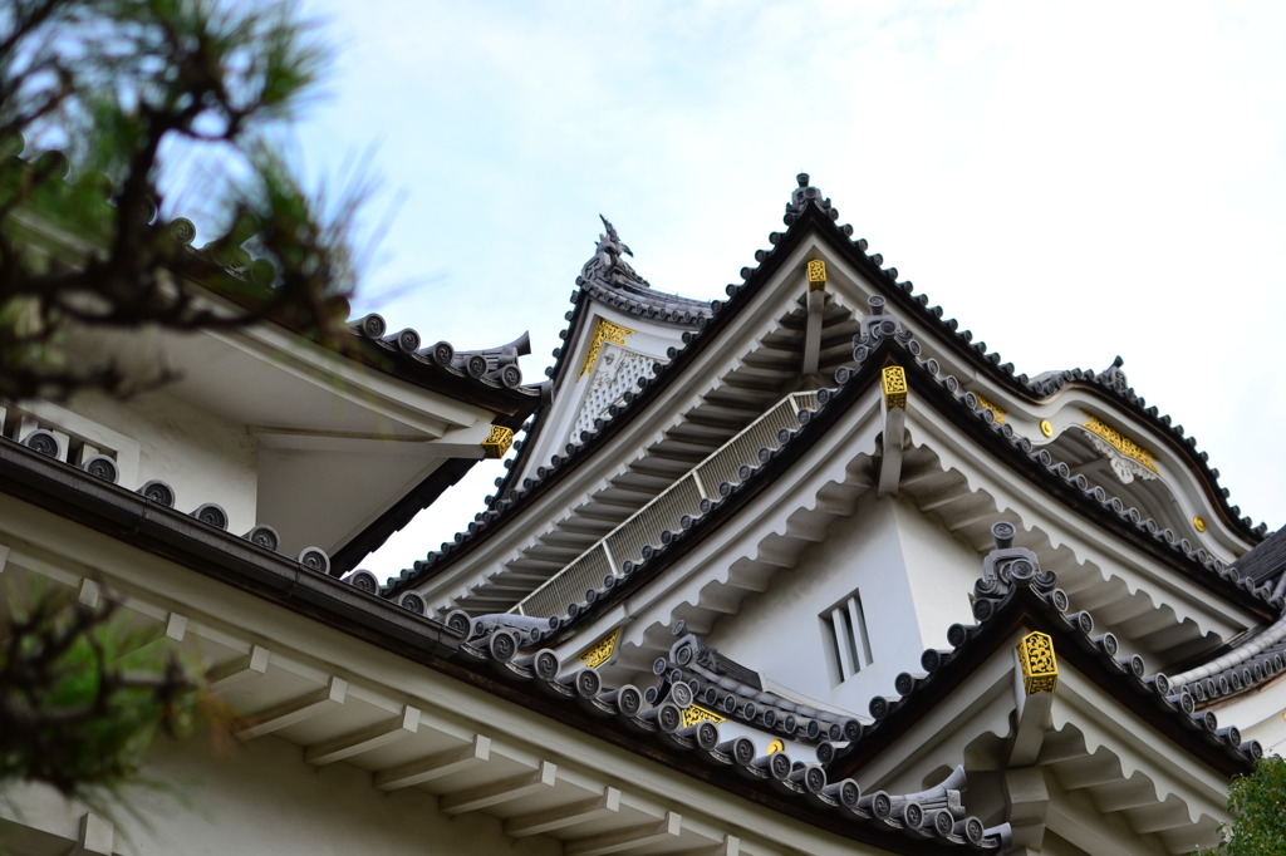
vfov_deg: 25.7
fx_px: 1875
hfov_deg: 37.9
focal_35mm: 52
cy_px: 428
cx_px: 643
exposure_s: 1/1600
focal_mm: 35
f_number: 2.5
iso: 200
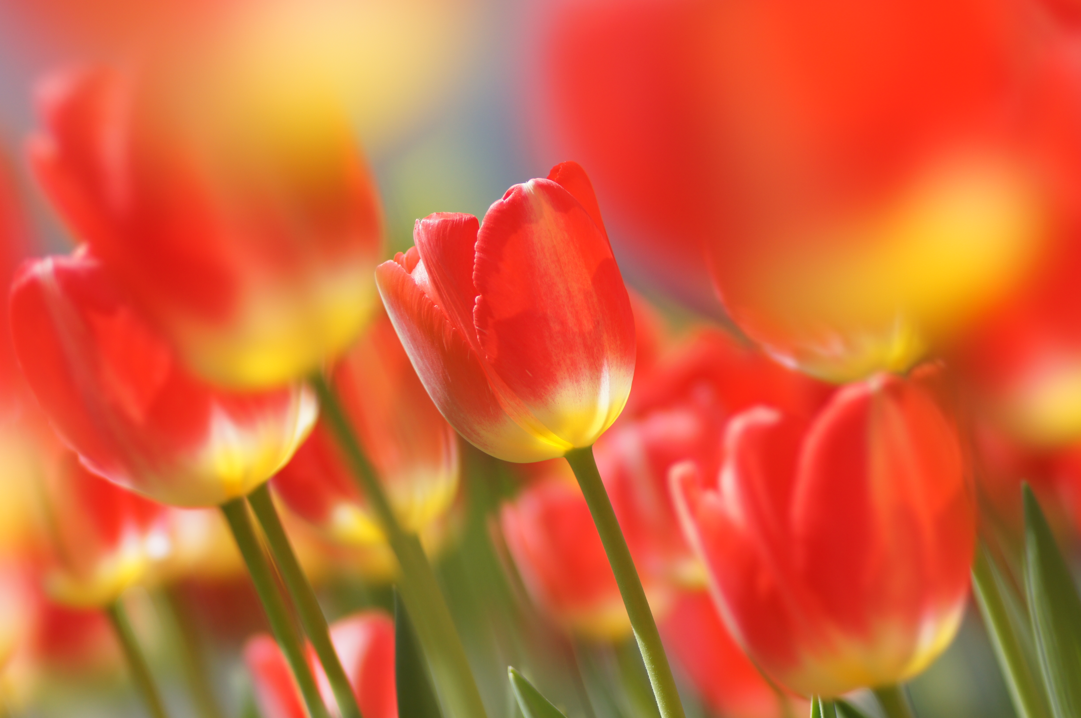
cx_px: 540
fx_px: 6074
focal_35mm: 202
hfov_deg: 10.2
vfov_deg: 6.8
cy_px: 359
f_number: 4.5
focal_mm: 135
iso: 200
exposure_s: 1/500
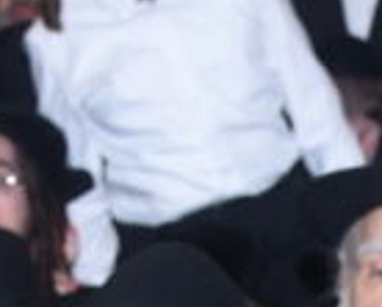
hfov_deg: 11.5
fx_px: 1892
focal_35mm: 167
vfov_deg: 8.2
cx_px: 227
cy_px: 835
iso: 800
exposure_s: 1/125
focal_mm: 24
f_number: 5
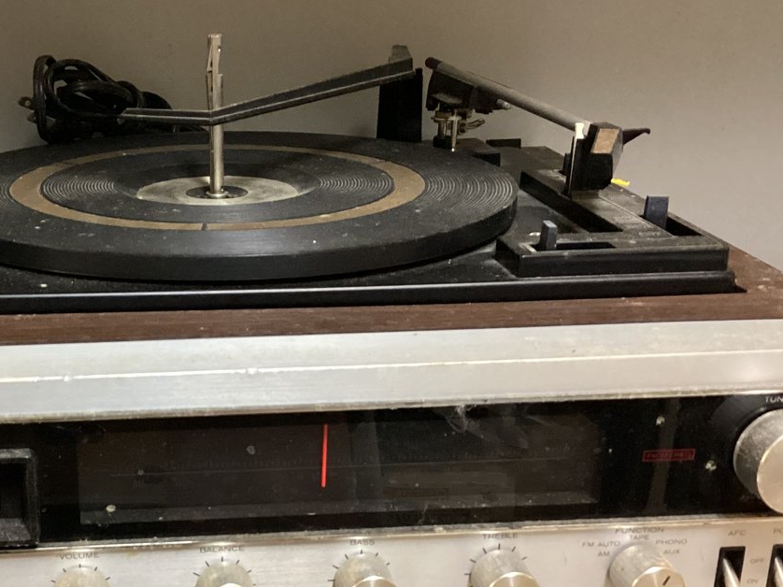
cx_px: 209
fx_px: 1266
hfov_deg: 33.8
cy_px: 425
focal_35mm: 56
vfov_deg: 25.8
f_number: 2.4
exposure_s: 1/33
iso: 400
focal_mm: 3.3
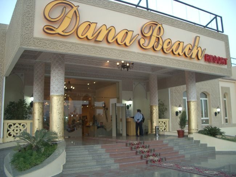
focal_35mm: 35
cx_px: 118
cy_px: 88
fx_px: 239
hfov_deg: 52.6
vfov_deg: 40.7
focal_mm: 5.8
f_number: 2.6
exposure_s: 1/30
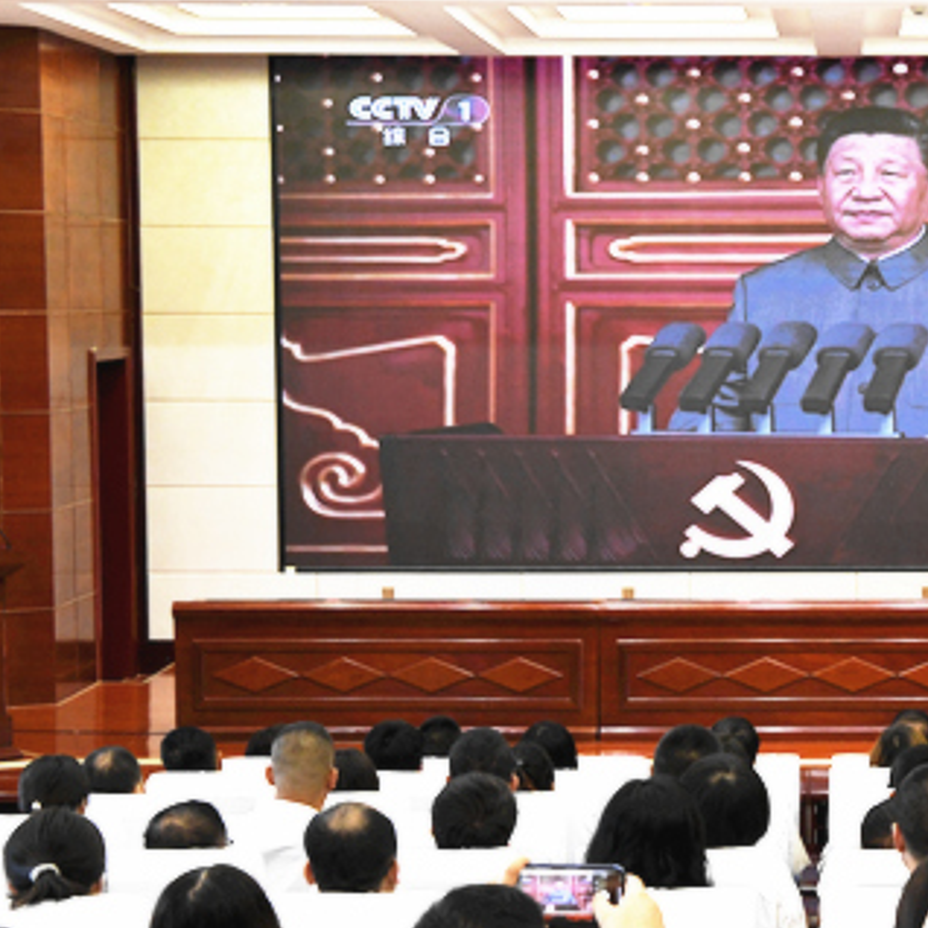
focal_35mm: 94
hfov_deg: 18.2
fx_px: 2851
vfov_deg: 18.5
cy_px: 527
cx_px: 840
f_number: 9
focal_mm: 44
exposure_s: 1/60
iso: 2500
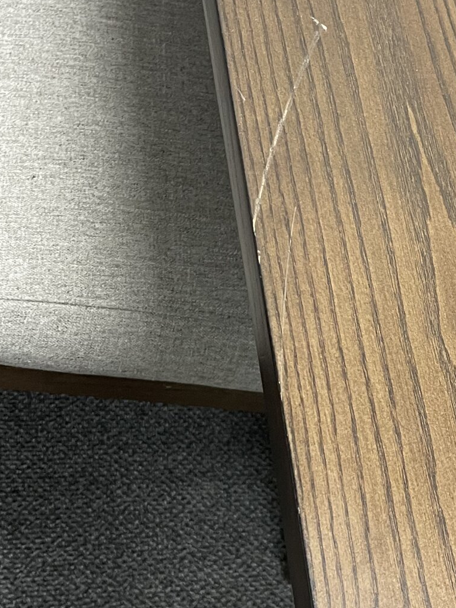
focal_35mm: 63
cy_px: 333
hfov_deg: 22.6
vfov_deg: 30.7
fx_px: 1107
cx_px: 433
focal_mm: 5.1
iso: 200
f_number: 1.6
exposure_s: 1/60
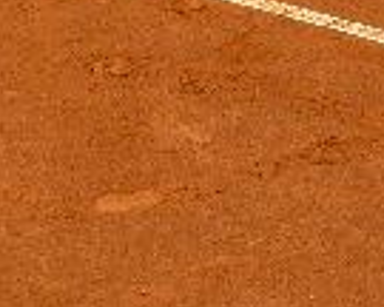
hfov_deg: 2.9
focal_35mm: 675
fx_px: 7671
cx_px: 449
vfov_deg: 2.3
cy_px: -509
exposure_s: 1/250
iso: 100
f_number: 5.6
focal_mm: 19.2
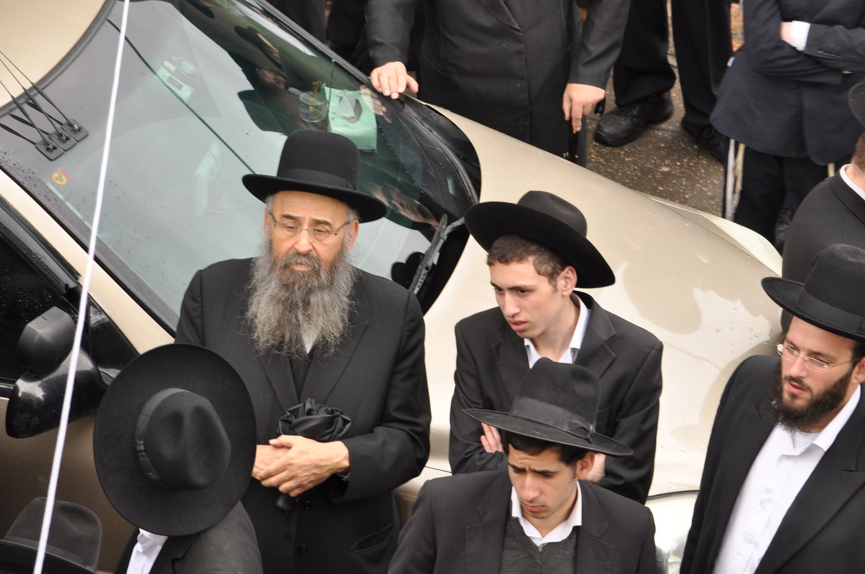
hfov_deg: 11.0
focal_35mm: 188
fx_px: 4498
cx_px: 432
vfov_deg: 7.3
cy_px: 287
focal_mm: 125
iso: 250
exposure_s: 1/60
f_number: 7.1
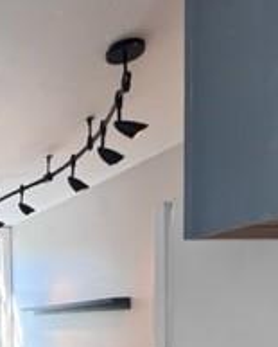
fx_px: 431
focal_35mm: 42
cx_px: -124
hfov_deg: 27.0
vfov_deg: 38.3
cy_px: 356
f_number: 1.8
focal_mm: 1.57
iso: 100
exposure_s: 1/120
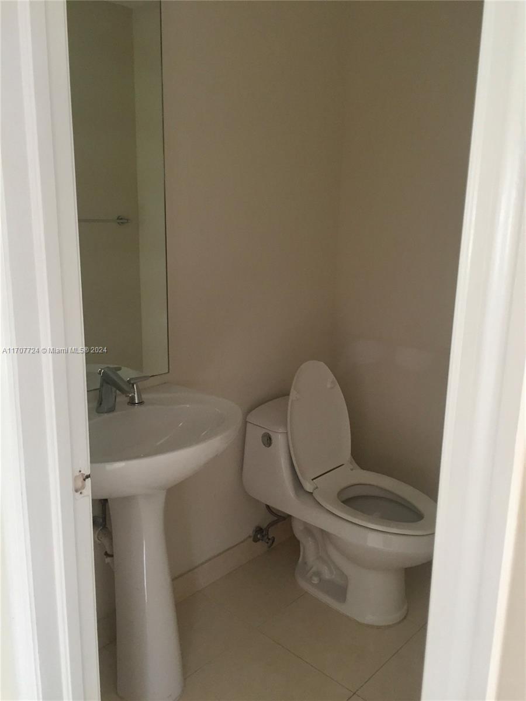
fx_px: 588
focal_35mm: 29
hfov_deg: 48.2
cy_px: 350
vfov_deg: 61.7
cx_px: 263
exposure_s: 1/30
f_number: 2.2
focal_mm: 4.15
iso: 80
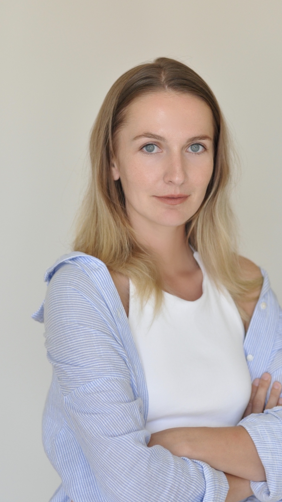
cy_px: 253
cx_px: 173
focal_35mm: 89
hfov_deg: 13.6
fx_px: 1183
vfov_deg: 23.9
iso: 800
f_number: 2.5
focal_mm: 50
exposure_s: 1/800
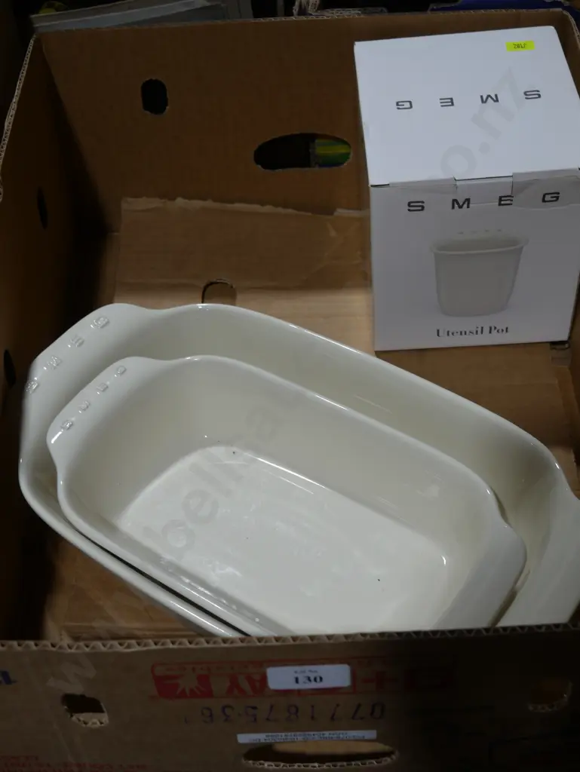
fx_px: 1116
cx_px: 290
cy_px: 386
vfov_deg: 38.2
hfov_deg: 29.1
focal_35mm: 50
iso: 200
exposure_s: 1/100
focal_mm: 25
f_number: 5.6
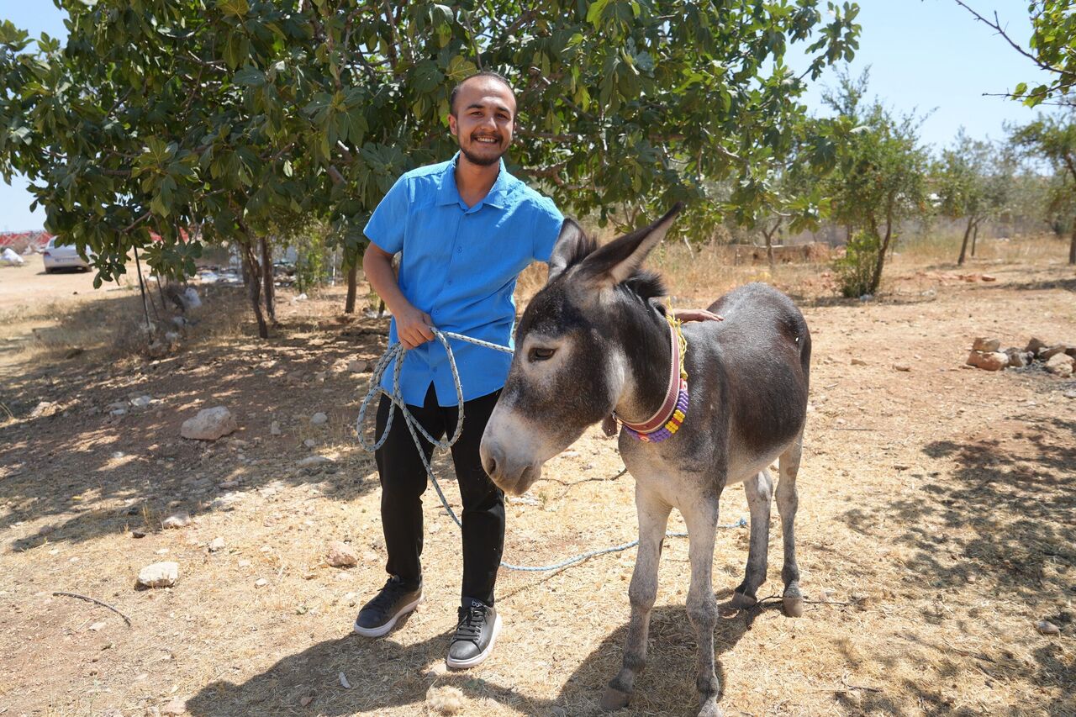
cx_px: 538
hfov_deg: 67.4
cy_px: 358
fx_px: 807
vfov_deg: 47.9
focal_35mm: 27
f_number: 4.5
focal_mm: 27
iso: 100
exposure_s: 1/500
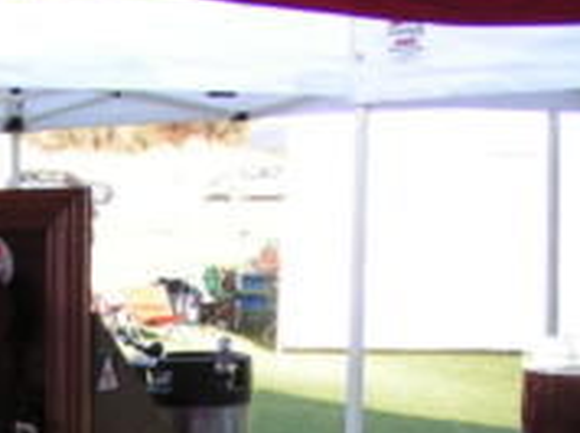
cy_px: 562
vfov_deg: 13.3
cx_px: 75
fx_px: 1790
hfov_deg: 18.2
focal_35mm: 107
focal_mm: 5.8
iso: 50
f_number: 4.5
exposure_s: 1/60
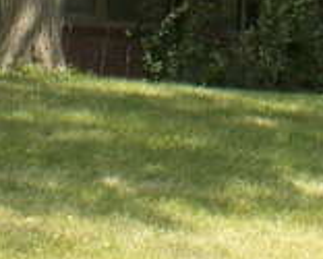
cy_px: -207
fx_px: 2200
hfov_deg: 8.3
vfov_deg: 6.6
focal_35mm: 230
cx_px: 424
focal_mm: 8.1
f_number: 3.7
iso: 80
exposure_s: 1/160
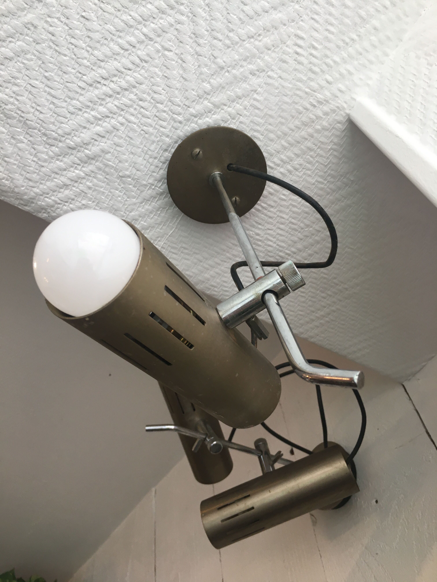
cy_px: 291
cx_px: 218
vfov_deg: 61.7
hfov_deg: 48.2
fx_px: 488
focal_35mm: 29
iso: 25
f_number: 2.2
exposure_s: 1/33
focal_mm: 4.15
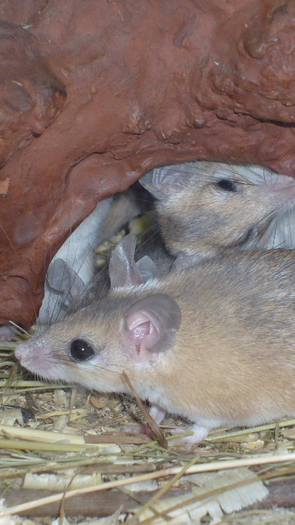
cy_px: 262
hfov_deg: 9.0
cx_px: 207
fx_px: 1863
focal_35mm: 134
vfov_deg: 16.0
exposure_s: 1/90
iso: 100
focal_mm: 15.5
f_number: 4.6
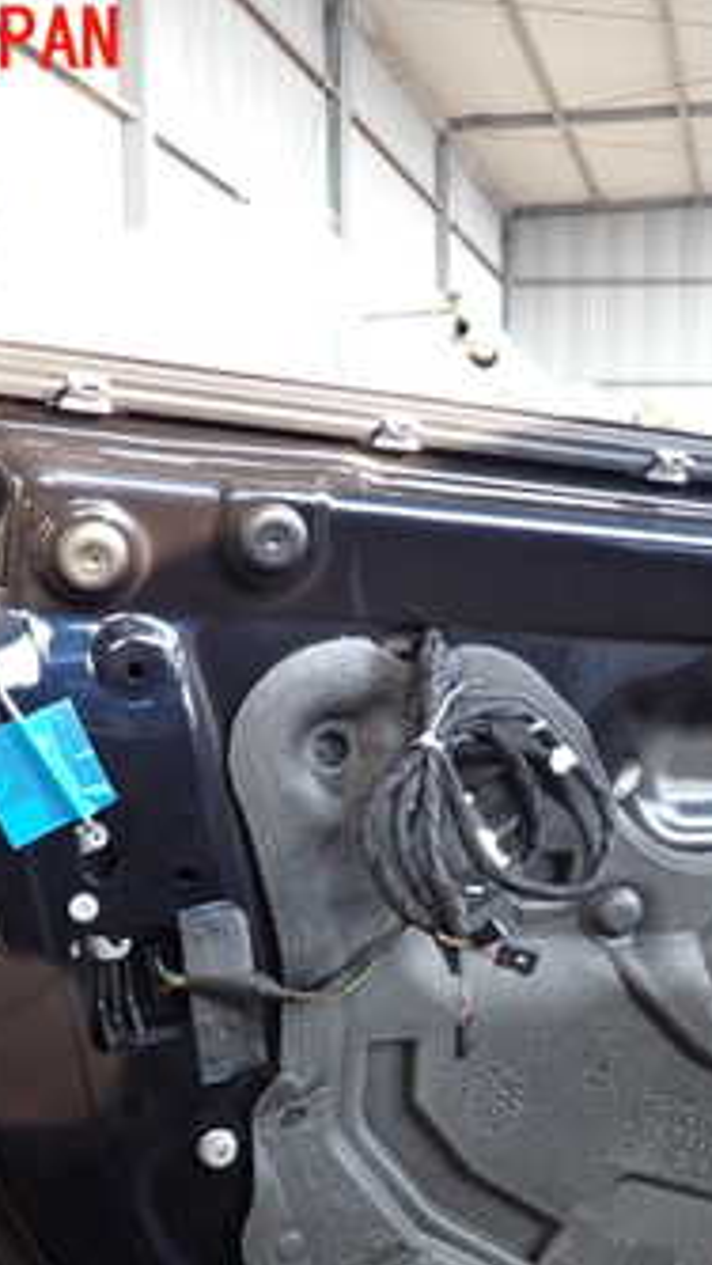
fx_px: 1644
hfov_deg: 24.1
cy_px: 848
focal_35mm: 49
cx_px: 568
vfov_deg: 41.5
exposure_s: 1/125
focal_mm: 4.5
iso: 200
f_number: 2
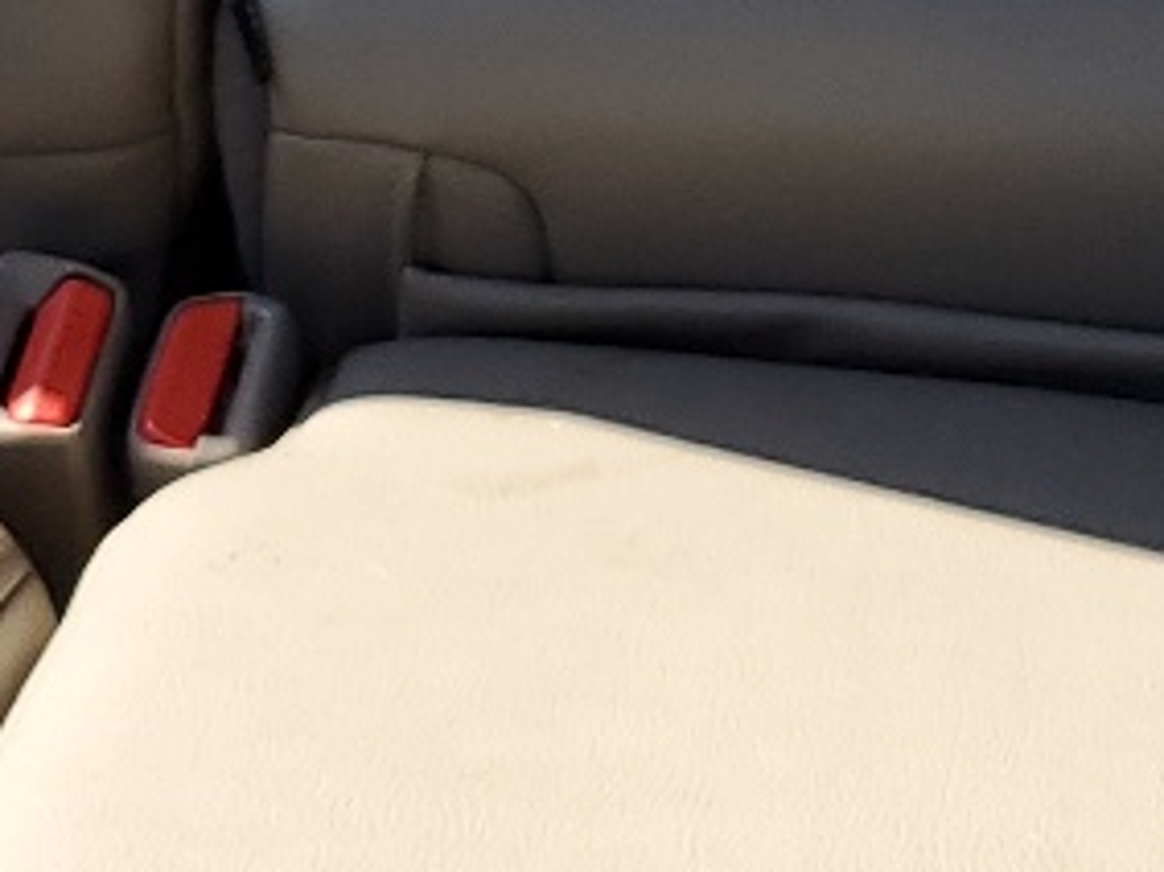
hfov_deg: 13.4
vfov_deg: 9.5
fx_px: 4941
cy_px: -810
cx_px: 880
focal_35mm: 147
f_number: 1.5
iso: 50
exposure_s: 1/204
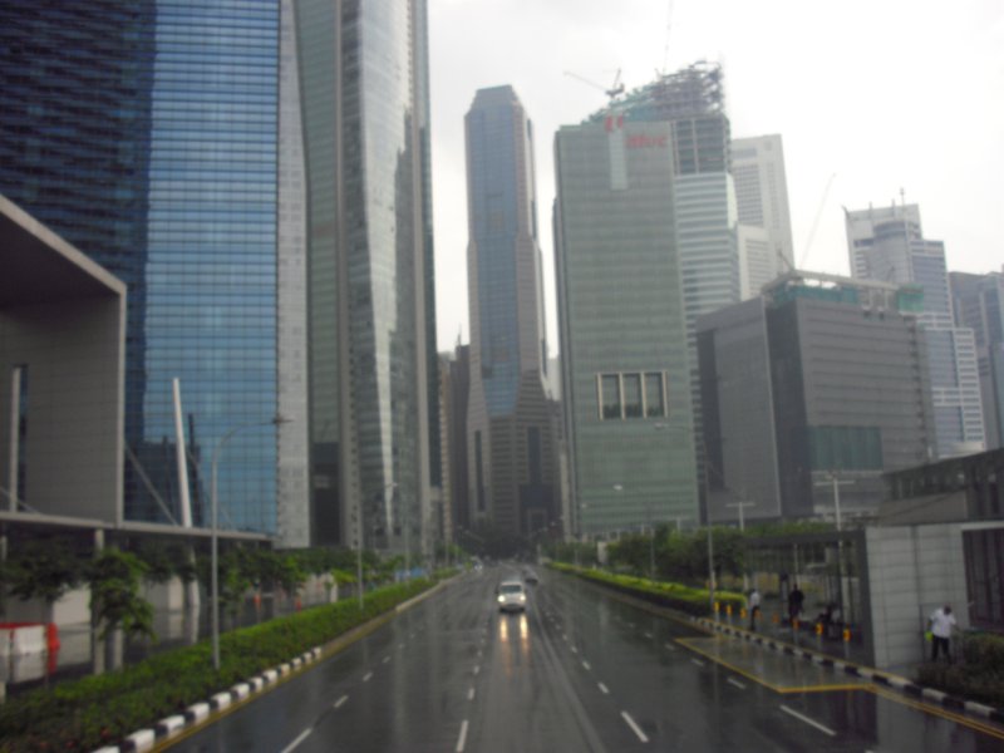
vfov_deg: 37.7
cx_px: 502
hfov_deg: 49.0
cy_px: 376
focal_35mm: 38
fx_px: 1102
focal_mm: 6.2
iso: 100
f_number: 8
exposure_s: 1/100
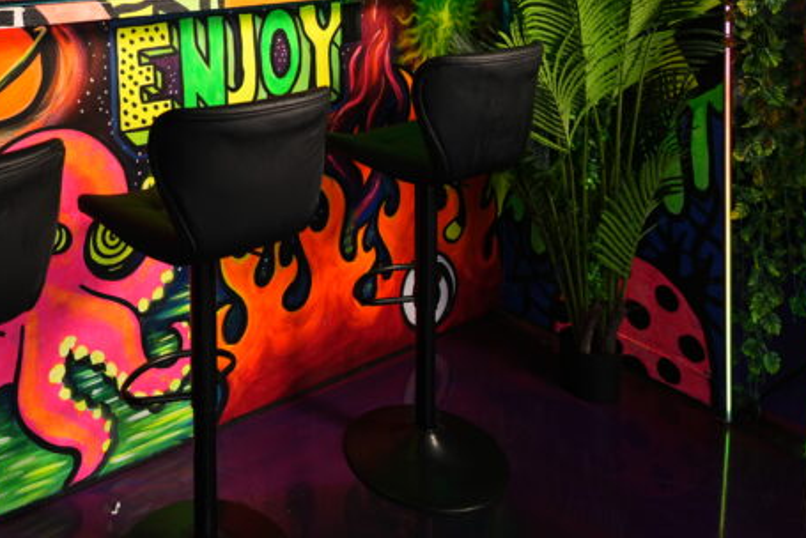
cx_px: 177
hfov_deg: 50.3
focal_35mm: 36
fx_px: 806
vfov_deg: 32.3
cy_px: -61
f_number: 1.8
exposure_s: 1/200
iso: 250
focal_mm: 16
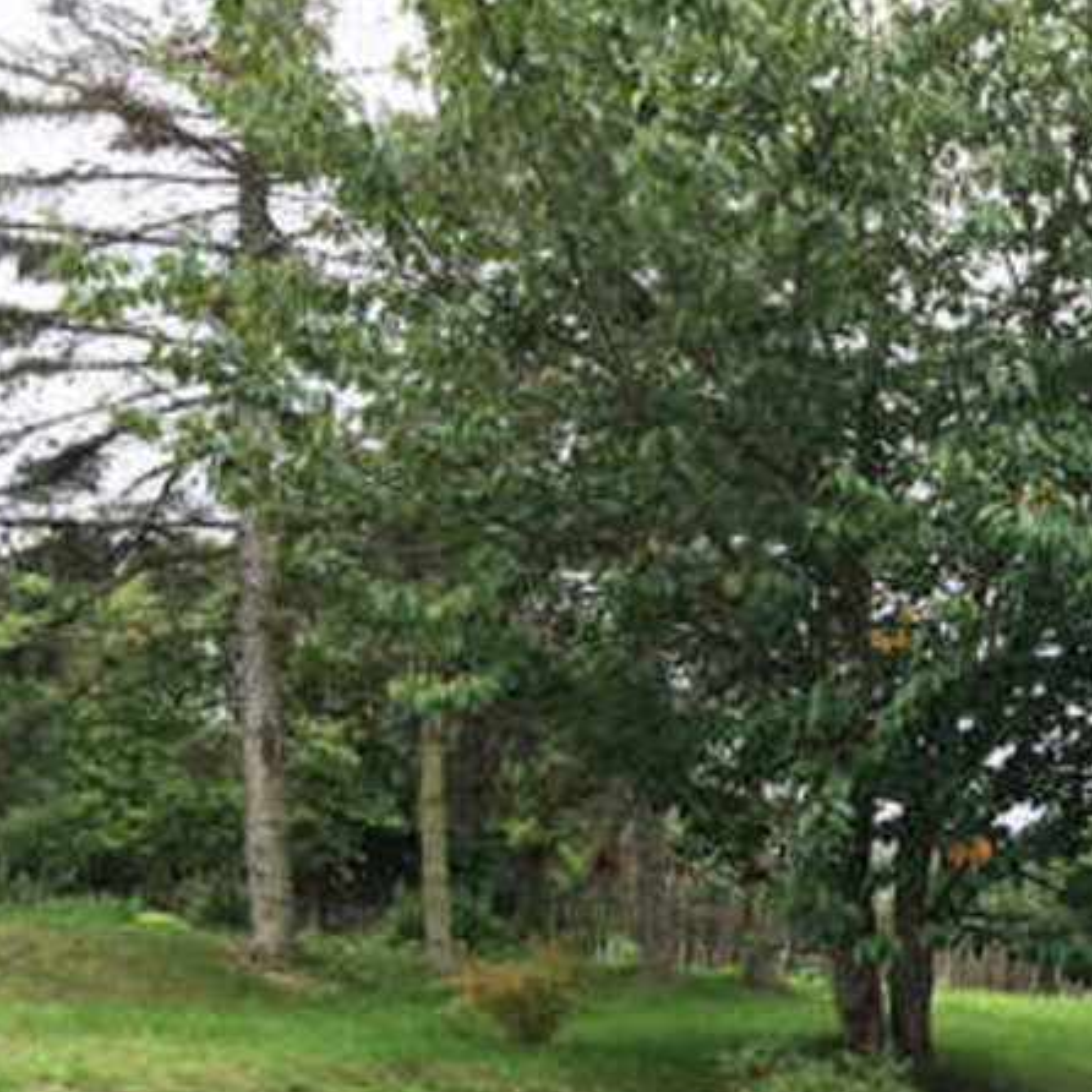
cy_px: 940
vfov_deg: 24.4
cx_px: 1322
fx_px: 2463
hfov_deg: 22.9
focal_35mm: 69
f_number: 2.2
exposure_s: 1/277
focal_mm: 4.15
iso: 25
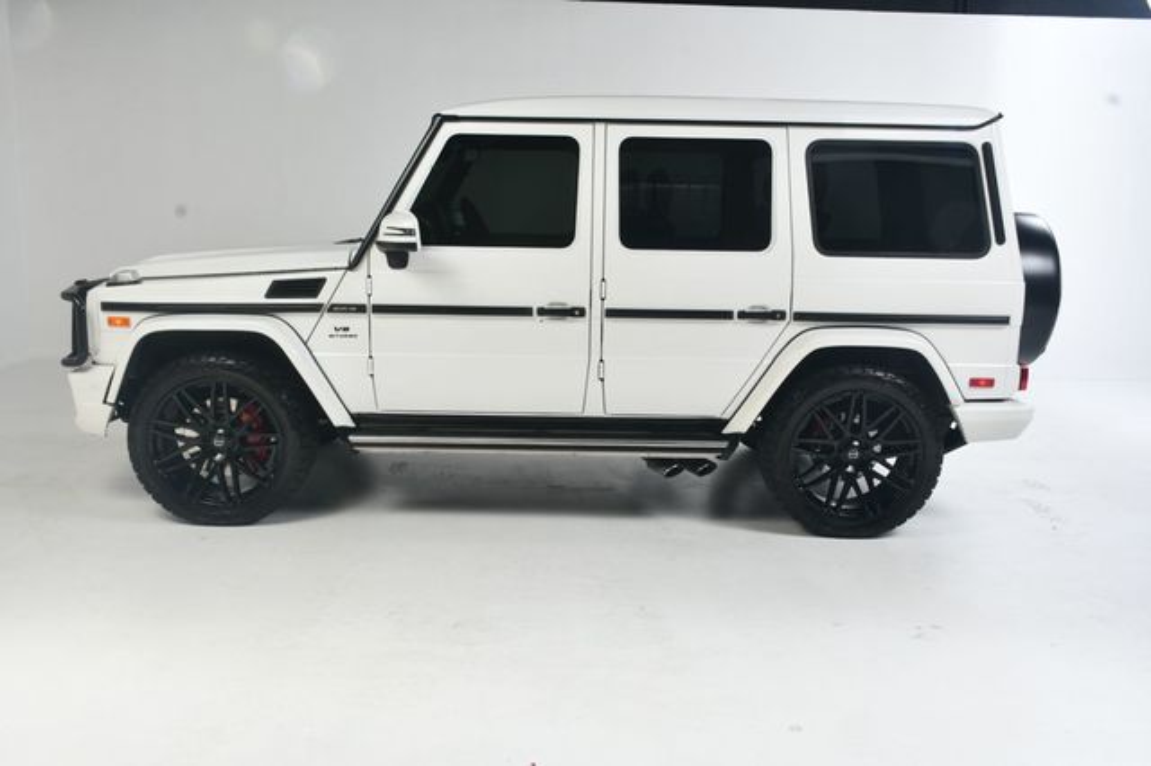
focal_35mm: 33
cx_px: 576
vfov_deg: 39.9
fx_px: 1054
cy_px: 383
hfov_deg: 57.2
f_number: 11
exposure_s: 1/160
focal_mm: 22
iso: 100
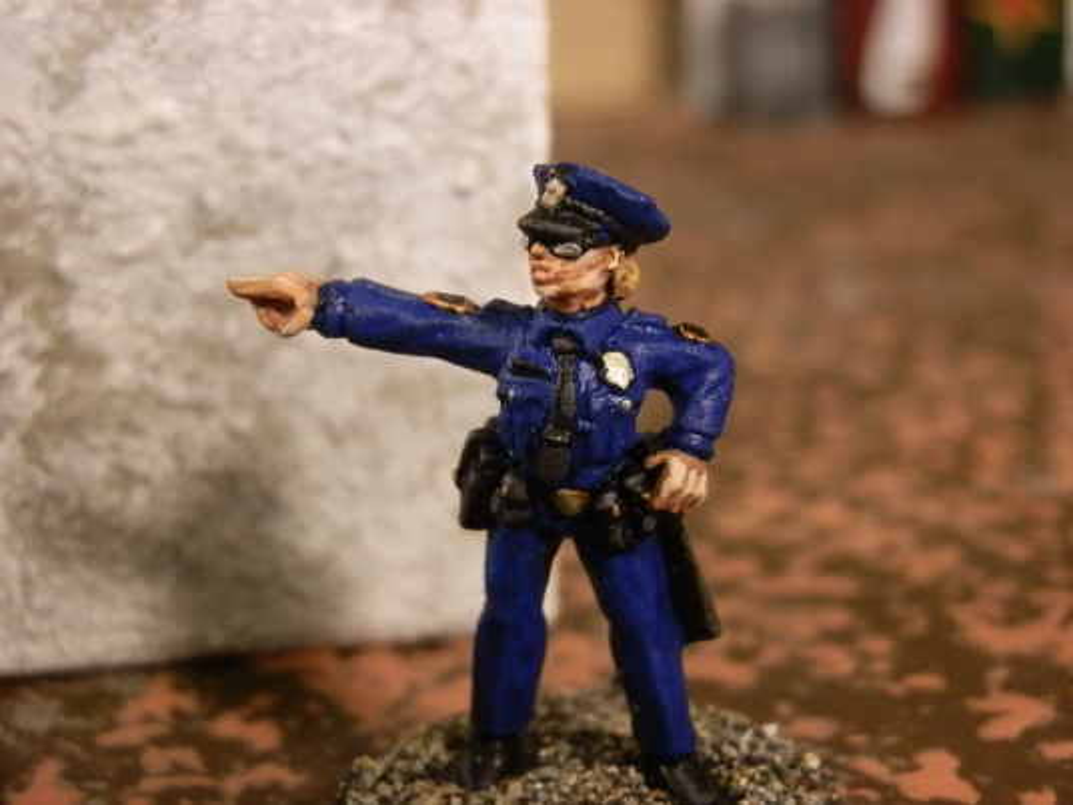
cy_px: 402
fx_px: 1891
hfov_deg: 31.7
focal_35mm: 61
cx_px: 536
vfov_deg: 24.0
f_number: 3.7
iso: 400
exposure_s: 1/50
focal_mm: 10.99
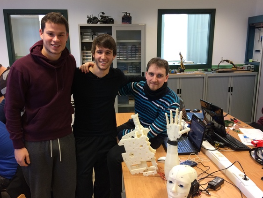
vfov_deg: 42.9
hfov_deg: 55.3
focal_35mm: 33
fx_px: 251
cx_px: 130
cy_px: 109
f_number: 2.2
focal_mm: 4.15
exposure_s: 1/33
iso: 64
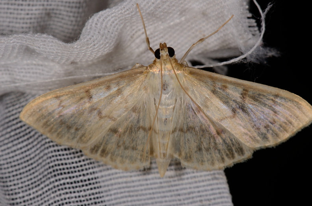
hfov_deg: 16.1
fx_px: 1102
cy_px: 103
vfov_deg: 10.7
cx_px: 156
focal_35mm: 128
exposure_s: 1/60
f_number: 25
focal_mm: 85
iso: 100
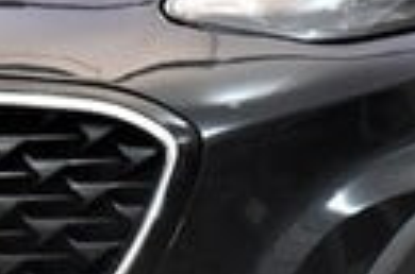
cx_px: 252
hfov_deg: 4.3
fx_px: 5497
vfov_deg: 2.9
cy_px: 30
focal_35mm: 478
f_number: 5.3
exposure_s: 1/50
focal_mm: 46
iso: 900
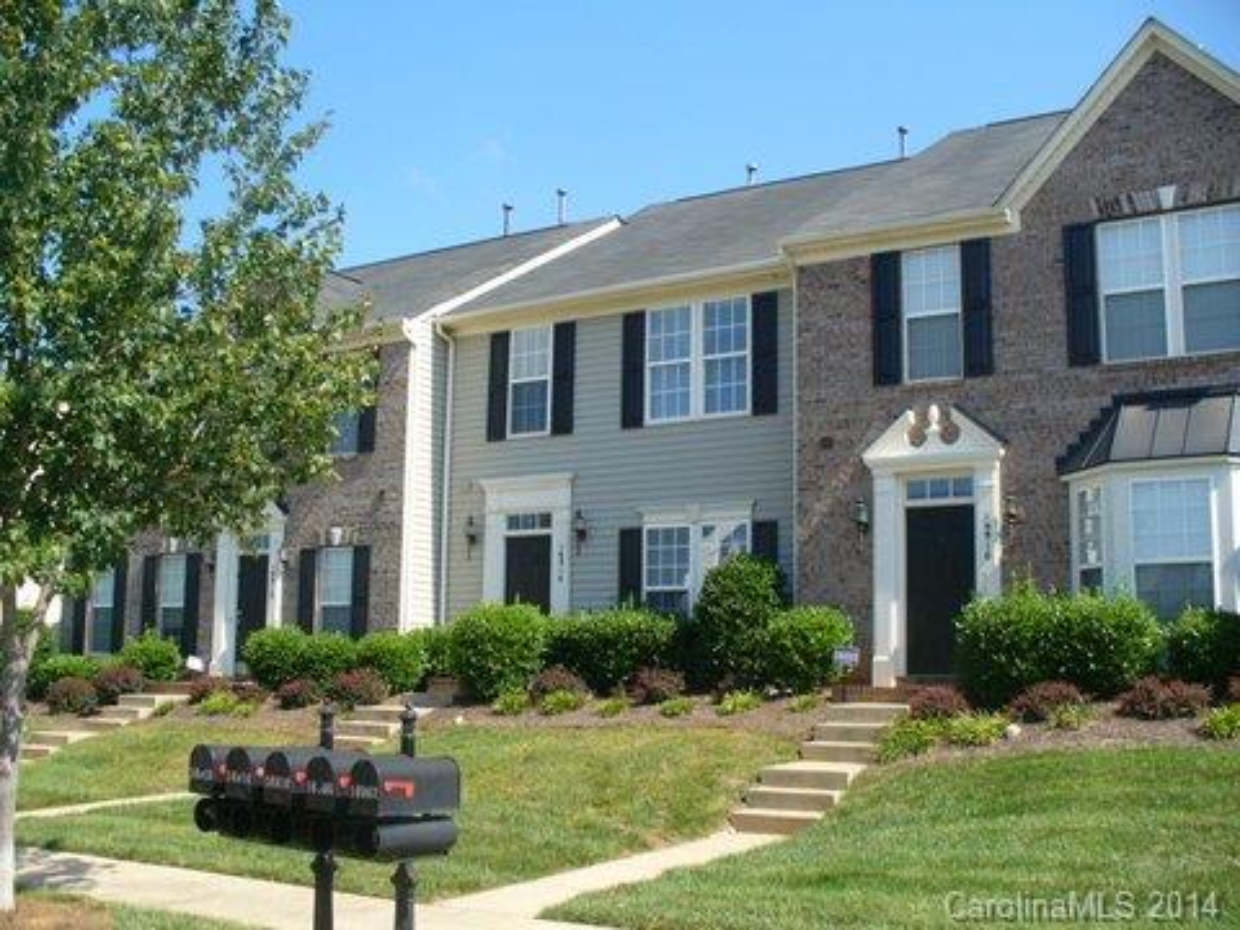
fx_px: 1325
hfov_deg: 50.1
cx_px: 620
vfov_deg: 38.7
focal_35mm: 37
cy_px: 465
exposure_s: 1/200
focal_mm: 6.1
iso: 80
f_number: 5.6
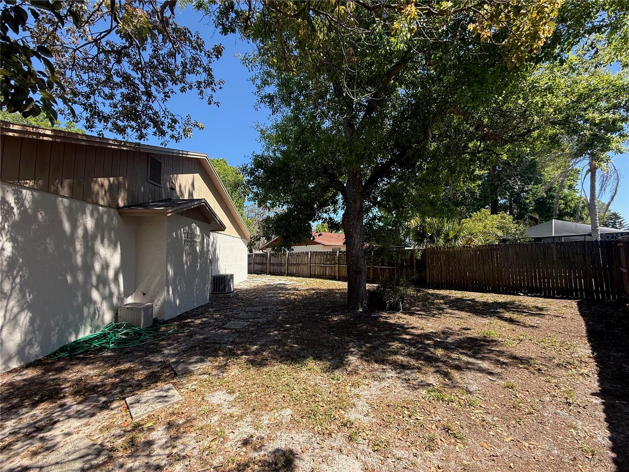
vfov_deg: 85.7
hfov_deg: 102.1
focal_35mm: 14
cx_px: 314
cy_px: 236
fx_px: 254
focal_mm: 2.22
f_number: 2.2
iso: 64
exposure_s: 1/559
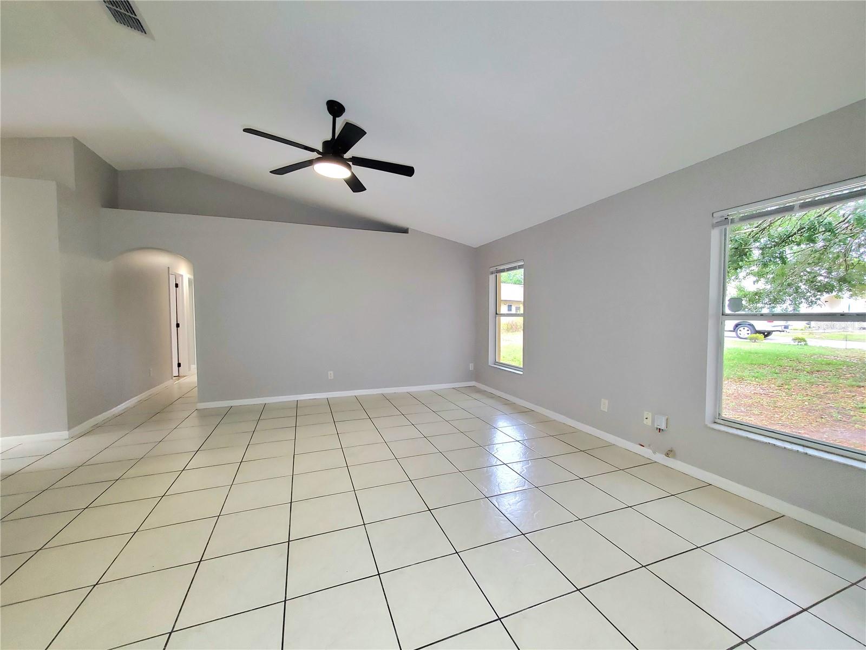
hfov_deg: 106.2
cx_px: 433
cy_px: 325
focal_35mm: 13
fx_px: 325
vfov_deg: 89.9
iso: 160
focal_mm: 1.8
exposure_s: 1/50
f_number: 2.2
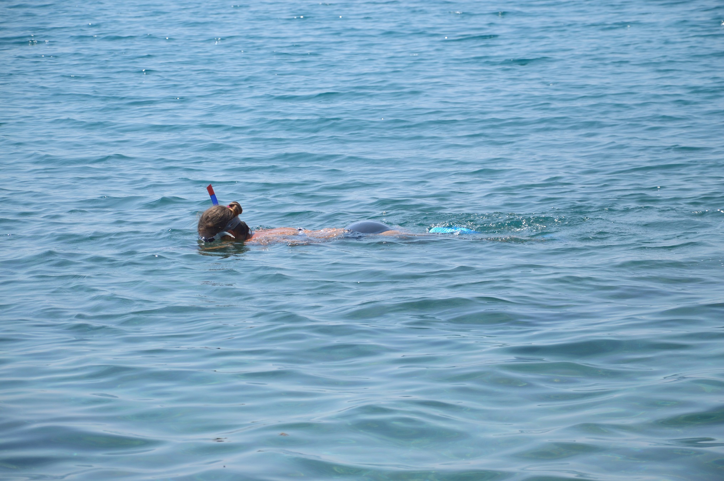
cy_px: 240
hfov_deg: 13.1
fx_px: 3164
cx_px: 362
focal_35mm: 158
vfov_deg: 8.7
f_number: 5.6
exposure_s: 1/640
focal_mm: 105
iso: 100
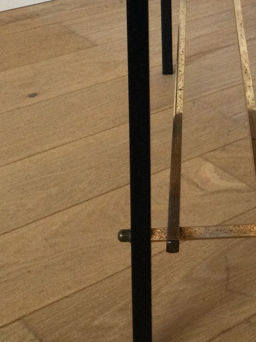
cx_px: 268
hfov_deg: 16.7
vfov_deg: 21.8
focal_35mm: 86
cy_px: -10
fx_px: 848
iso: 64
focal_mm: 3.3
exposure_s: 1/33
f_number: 2.4
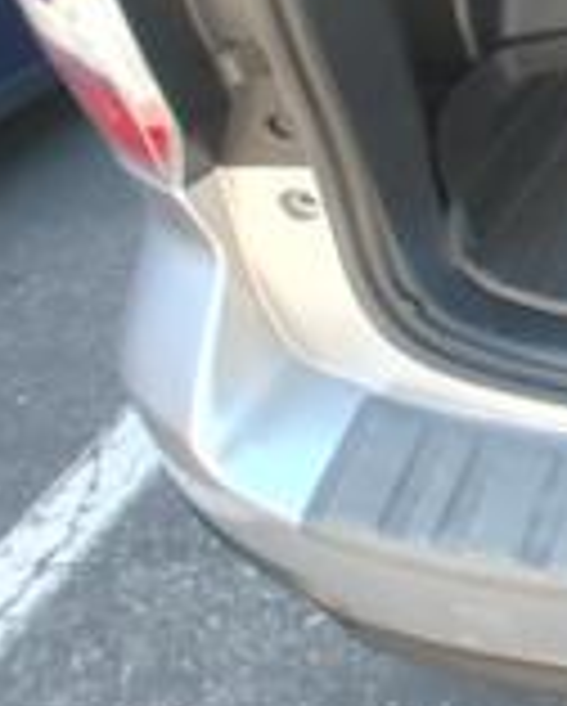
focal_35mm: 47
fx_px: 984
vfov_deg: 35.8
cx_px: 1044
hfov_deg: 20.8
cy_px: 4
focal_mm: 1.78
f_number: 1.9
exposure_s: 1/33
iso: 50
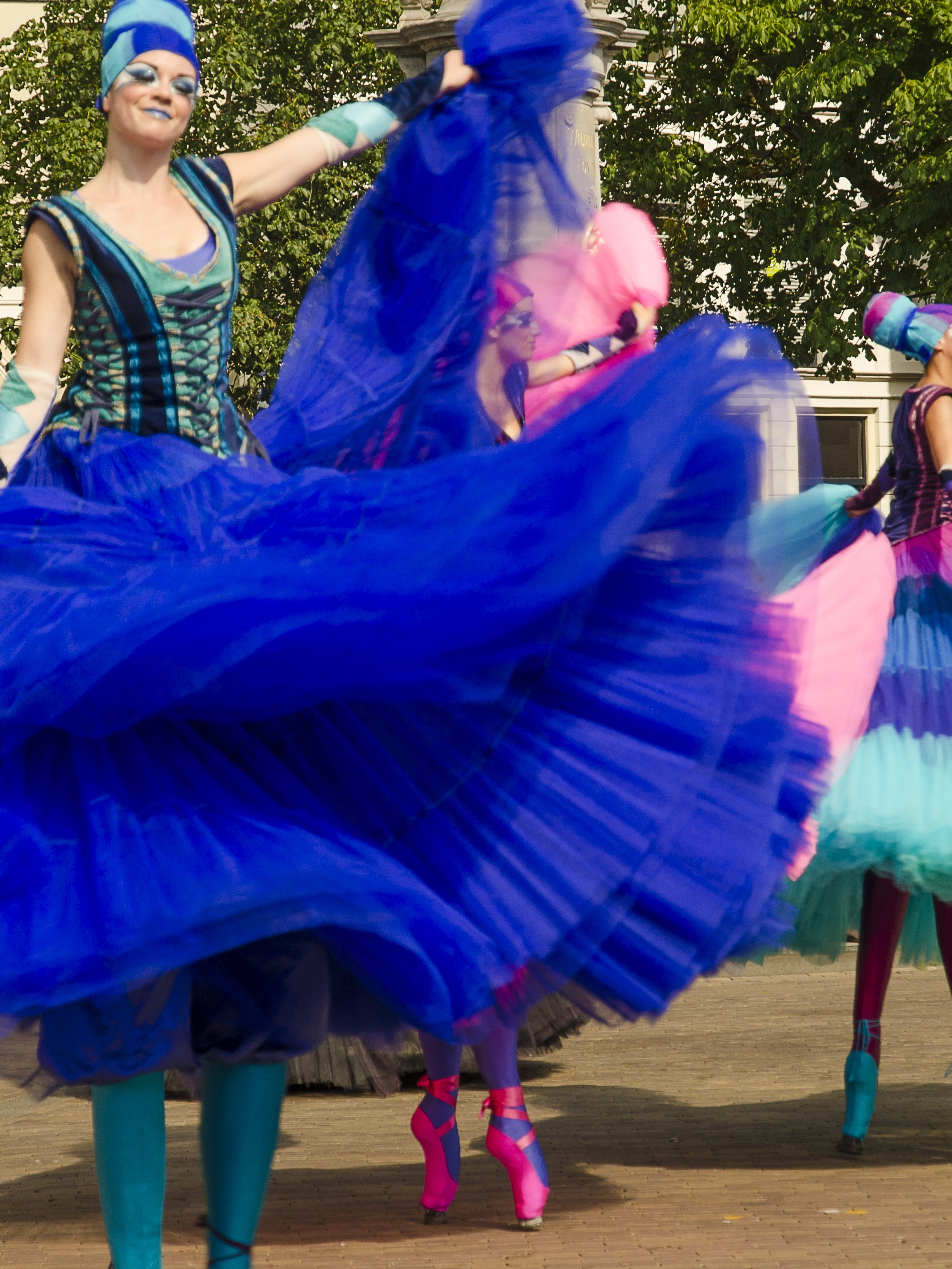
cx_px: 544
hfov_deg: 11.5
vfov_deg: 15.3
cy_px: 605
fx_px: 4731
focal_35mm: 129
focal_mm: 56
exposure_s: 1/160
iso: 100
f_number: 5.6
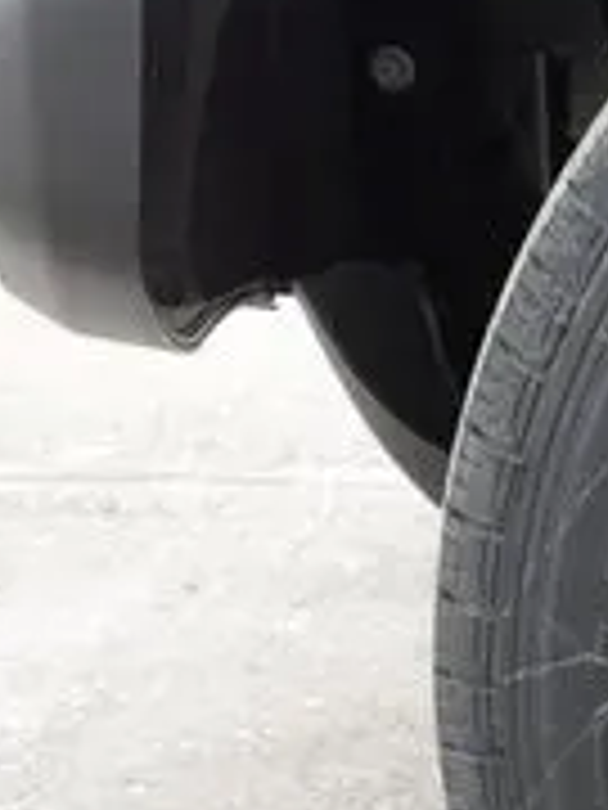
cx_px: 1387
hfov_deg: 9.5
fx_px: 3325
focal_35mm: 142
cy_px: 583
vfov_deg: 13.9
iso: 250
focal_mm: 20
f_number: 5
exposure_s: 1/60
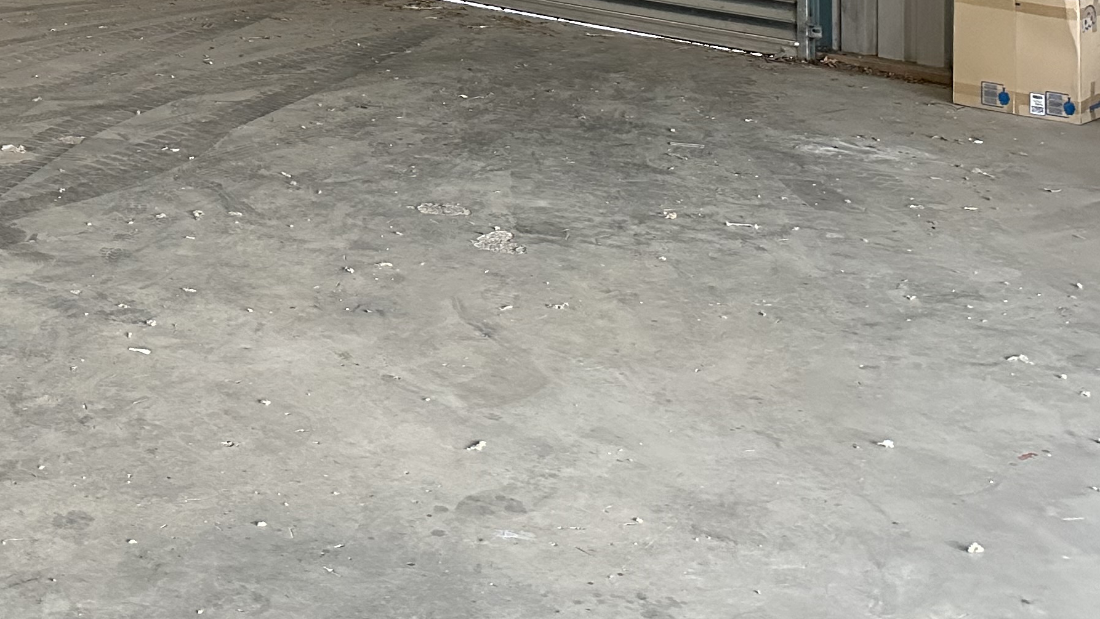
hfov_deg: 32.4
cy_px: -278
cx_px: -21
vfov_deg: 18.3
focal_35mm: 59
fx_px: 1721
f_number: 1.78
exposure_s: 1/60
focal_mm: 6.86
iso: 800
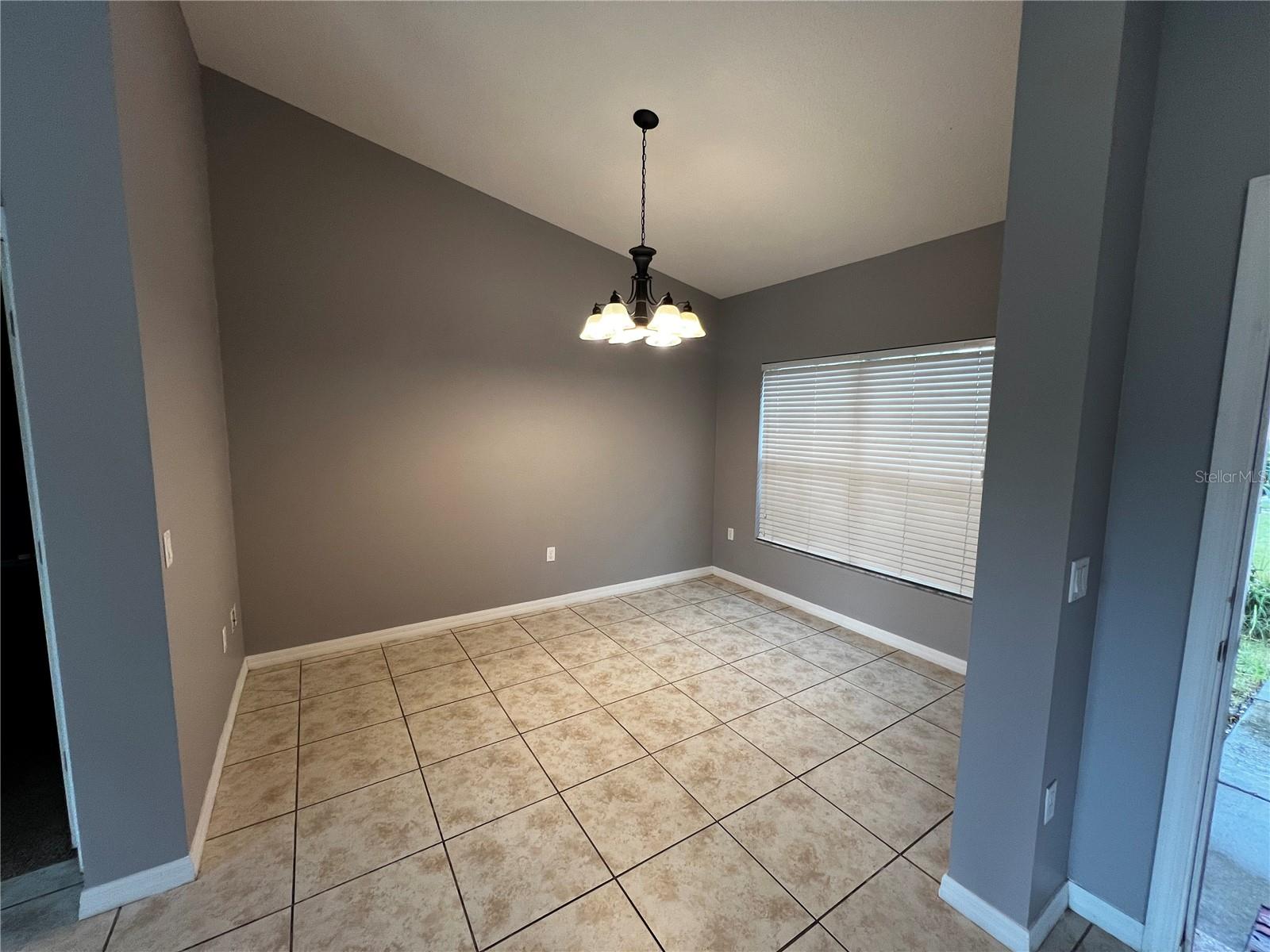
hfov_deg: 106.2
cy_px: 476
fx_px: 477
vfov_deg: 89.9
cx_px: 635
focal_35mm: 13
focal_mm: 1.57
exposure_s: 1/120
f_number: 1.8
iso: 160
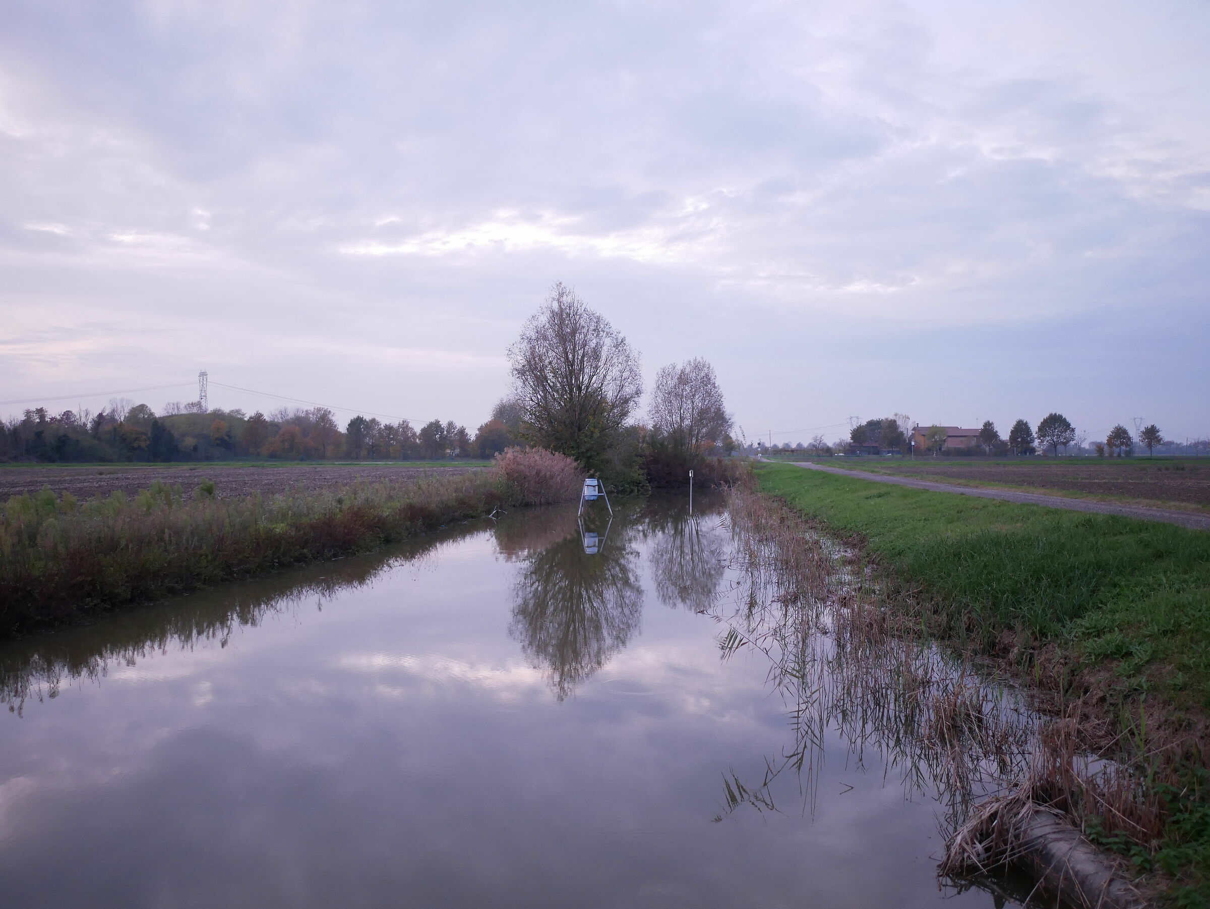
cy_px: 454
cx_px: 605
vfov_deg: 46.8
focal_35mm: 30
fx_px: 1049
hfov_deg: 59.9
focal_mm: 15
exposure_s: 1/50
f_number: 1.7
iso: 400
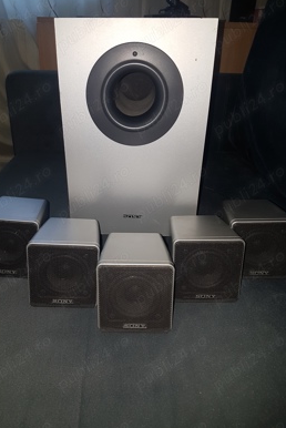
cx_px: 132
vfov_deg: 65.4
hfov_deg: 46.4
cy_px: 212
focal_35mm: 28
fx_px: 333
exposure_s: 1/50
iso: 50
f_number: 1.7
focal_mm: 4.2
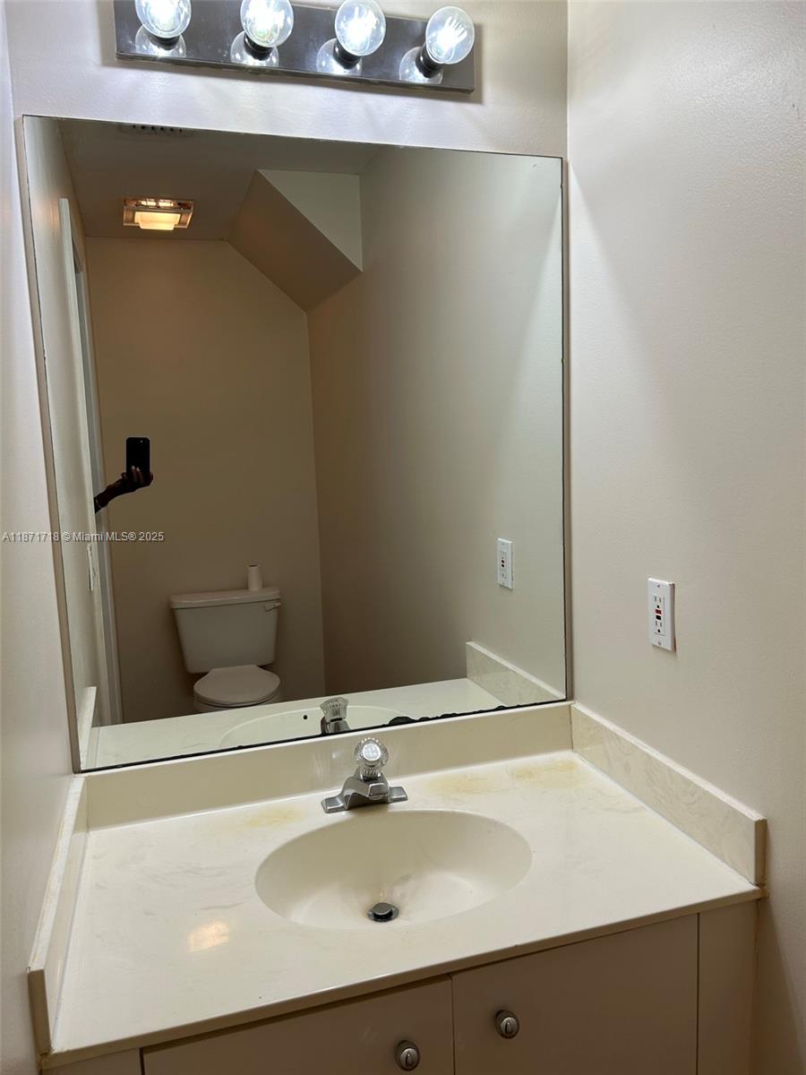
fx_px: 807
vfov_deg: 67.3
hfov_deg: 53.1
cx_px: 403
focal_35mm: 26
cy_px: 538
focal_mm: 5.7
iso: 40
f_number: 1.5
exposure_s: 1/171
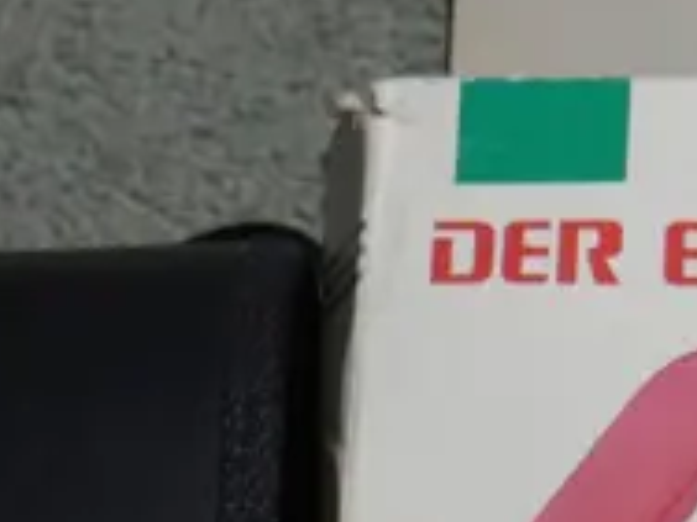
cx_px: 741
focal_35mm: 272
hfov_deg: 7.2
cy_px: 1227
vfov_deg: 5.3
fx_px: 5477
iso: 500
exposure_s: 1/60
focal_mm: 25
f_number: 5.3
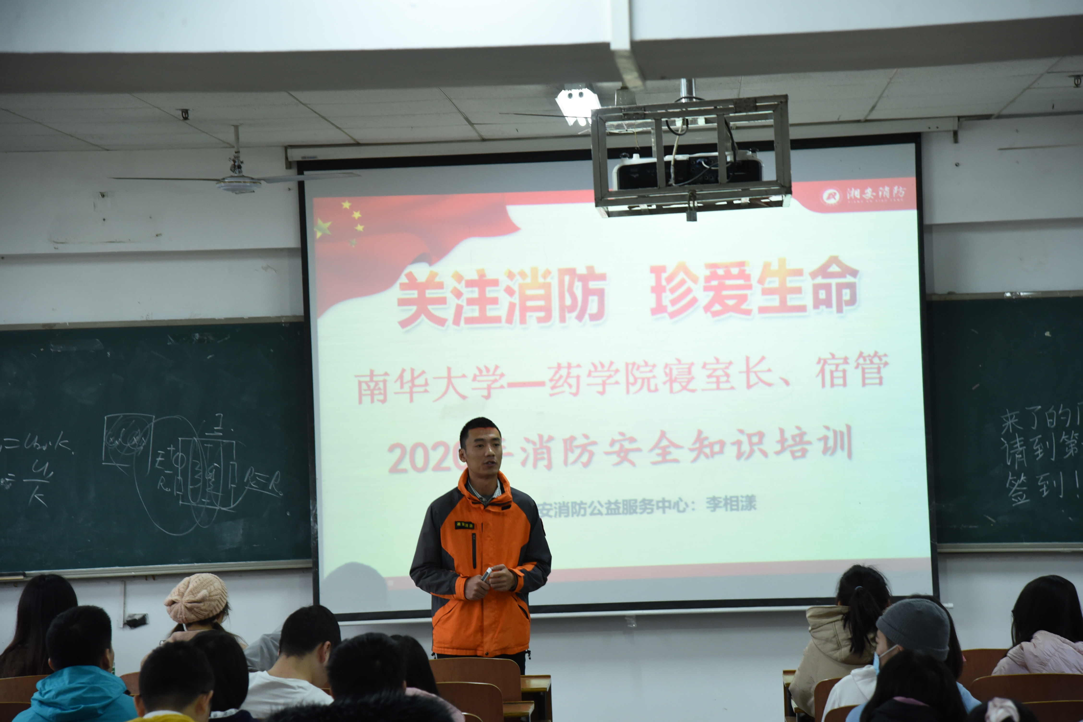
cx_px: 542
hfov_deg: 20.8
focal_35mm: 98
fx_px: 2948
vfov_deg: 14.0
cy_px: 361
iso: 2000
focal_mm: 98
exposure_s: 1/100
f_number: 5
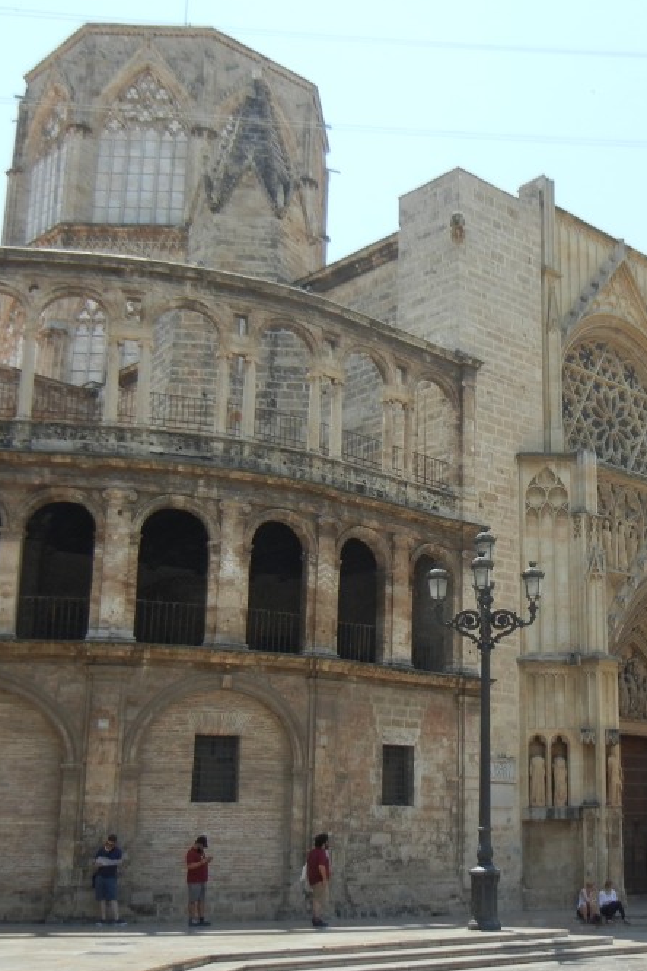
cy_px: 526
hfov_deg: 27.3
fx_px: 1294
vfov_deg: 41.1
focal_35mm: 48
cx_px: 546
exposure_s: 1/270
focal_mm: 5.4
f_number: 7
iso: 160
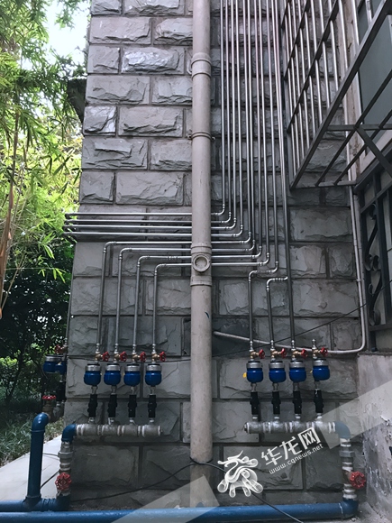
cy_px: 262
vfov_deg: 63.4
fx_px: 423
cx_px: 196
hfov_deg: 49.7
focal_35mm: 28
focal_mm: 3.99
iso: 80
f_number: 1.8
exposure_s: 1/17
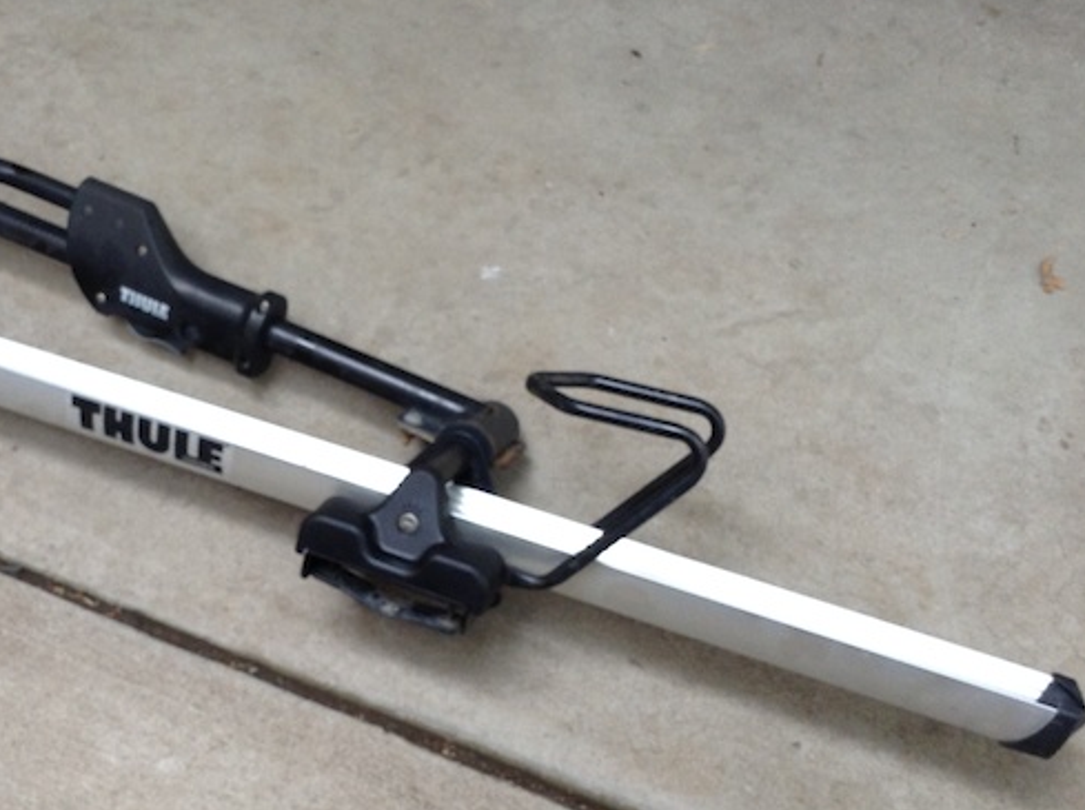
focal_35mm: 54
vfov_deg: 26.9
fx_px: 1690
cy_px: 502
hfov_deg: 35.0
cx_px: 297
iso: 40
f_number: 2.4
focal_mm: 3.3
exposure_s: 1/24
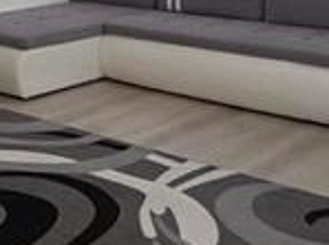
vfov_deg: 19.6
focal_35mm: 70
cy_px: -55
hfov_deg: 25.2
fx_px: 664
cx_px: -60
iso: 100
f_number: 2.2
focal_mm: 2.2
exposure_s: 1/60
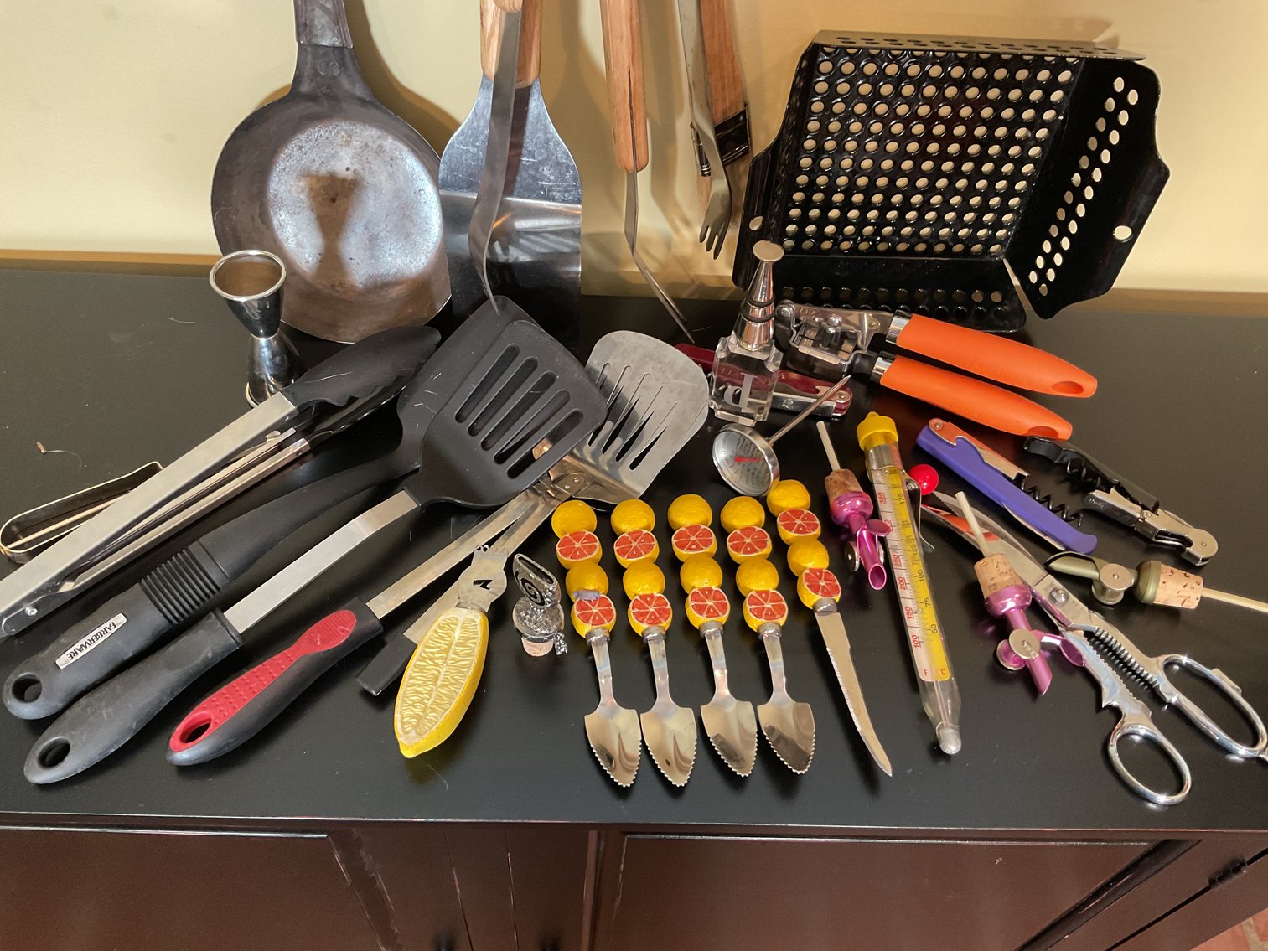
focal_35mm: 29
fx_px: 1062
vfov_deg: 48.2
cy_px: 476
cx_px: 634
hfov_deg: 61.7
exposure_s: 1/40
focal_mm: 3
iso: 200
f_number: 1.8
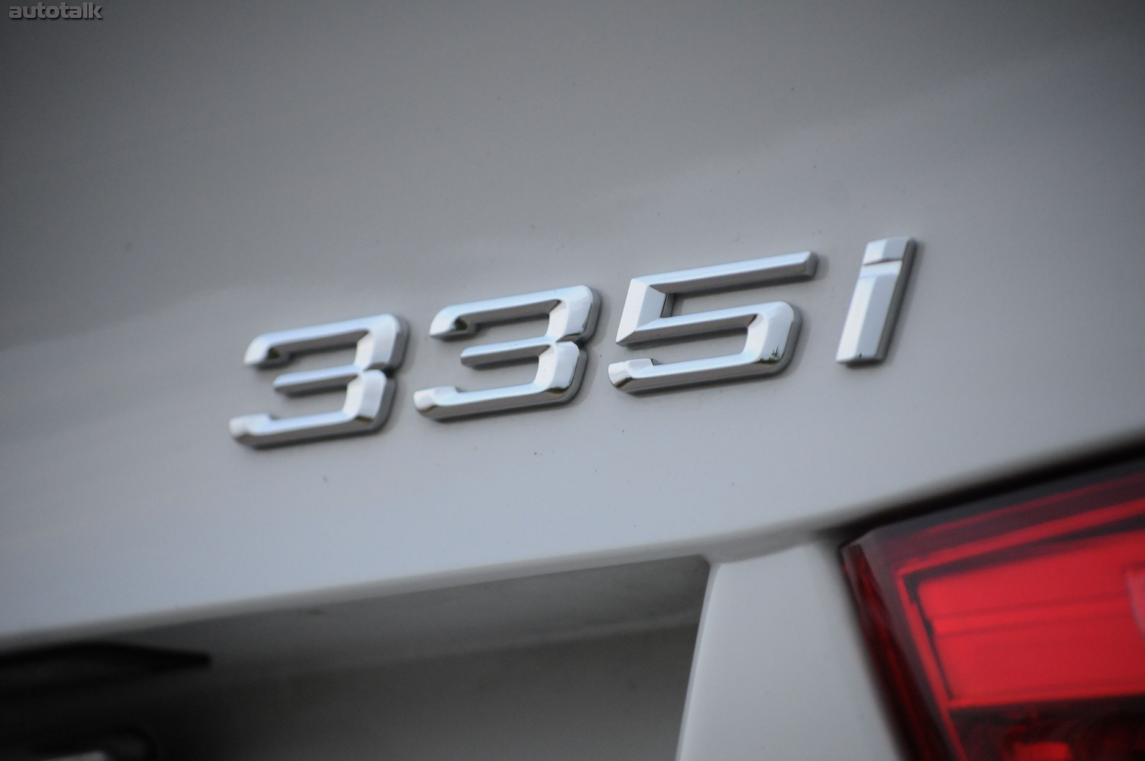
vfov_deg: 8.7
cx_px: 572
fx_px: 5004
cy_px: 380
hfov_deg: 13.1
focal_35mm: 158
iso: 1000
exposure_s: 1/250
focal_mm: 105
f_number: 4.5
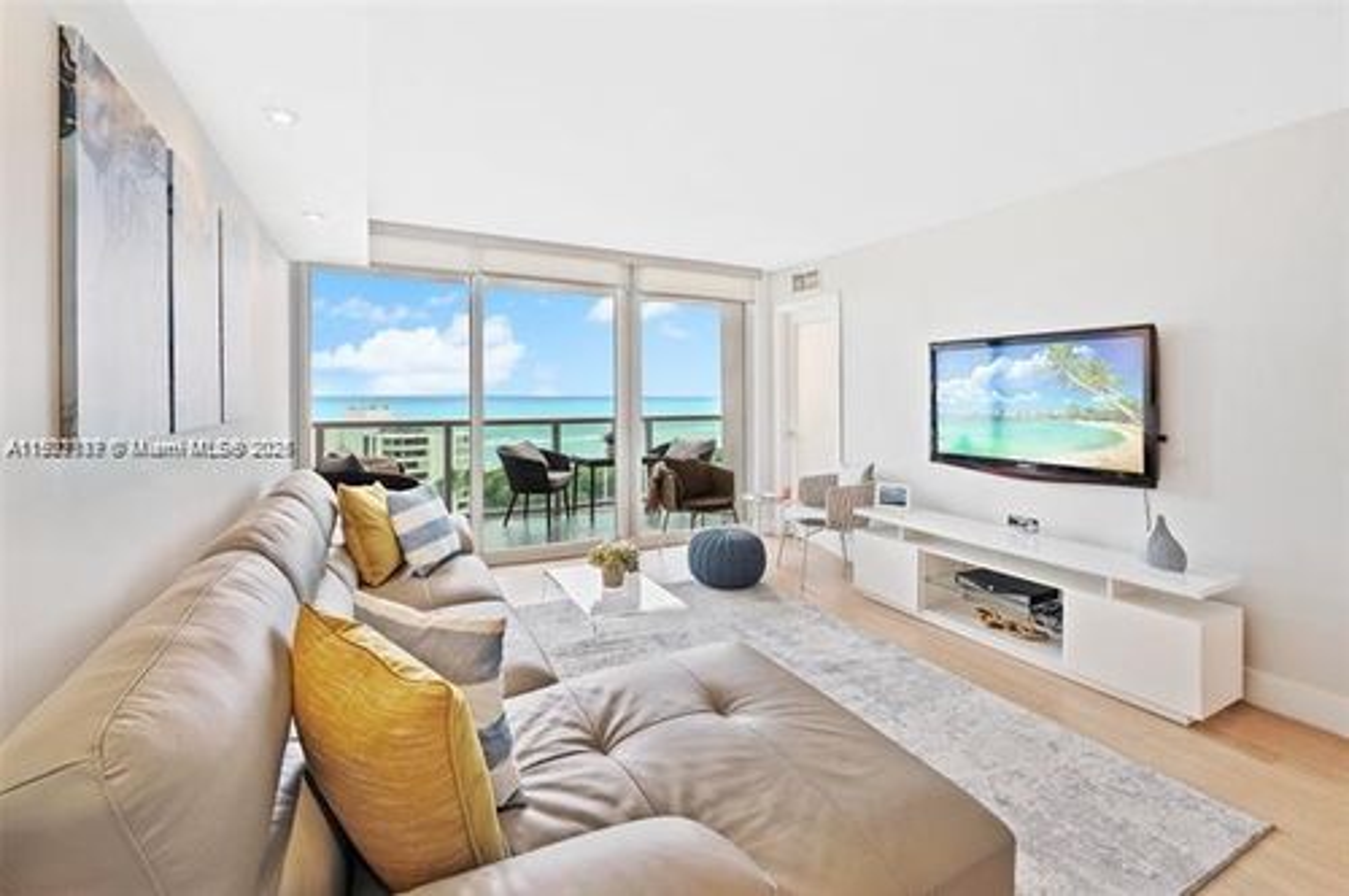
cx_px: 674
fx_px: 561
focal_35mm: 15
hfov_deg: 100.5
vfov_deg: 77.2
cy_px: 448
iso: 200
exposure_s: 1/15
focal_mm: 15
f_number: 8
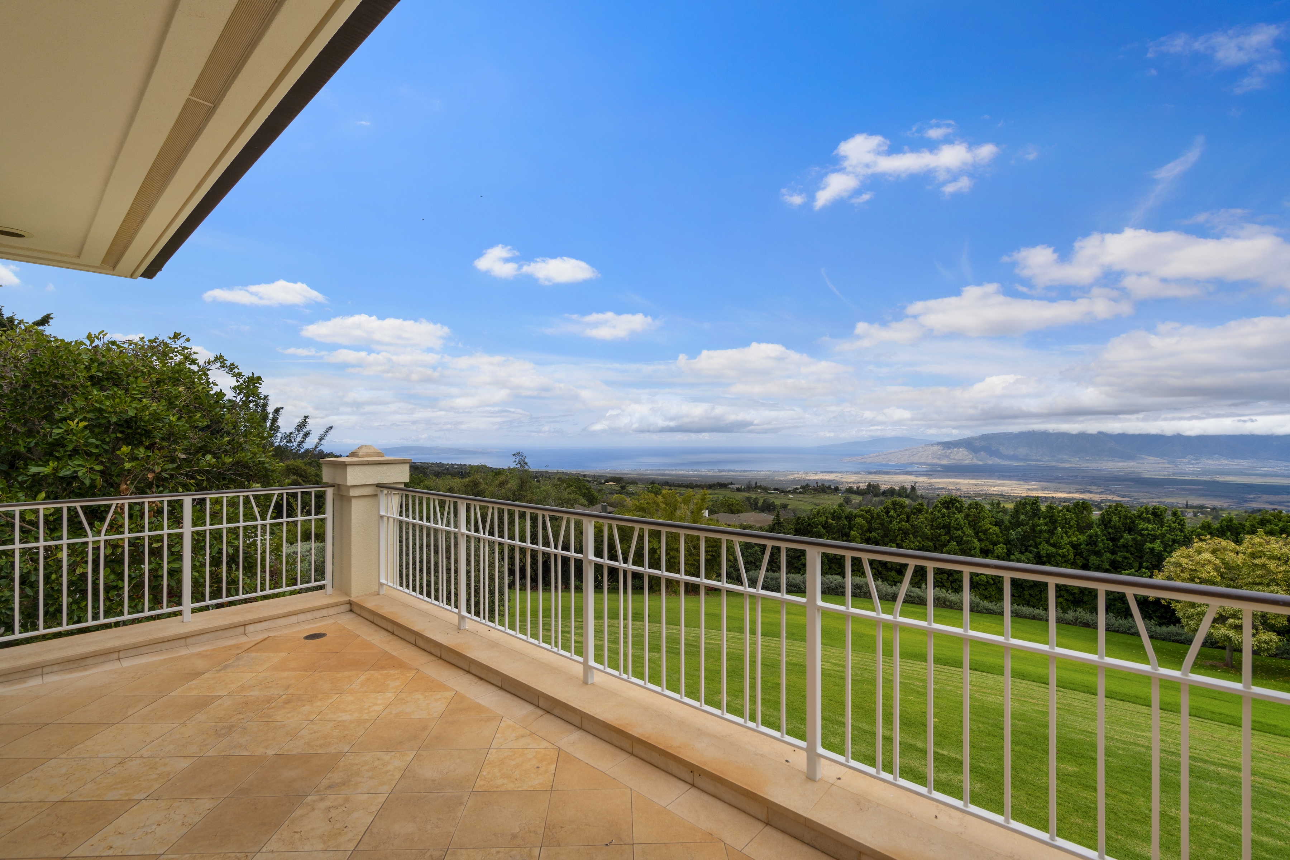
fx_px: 573
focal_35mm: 16
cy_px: 430
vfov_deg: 73.7
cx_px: 645
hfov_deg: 96.7
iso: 100
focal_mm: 16
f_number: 8
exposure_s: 1/400
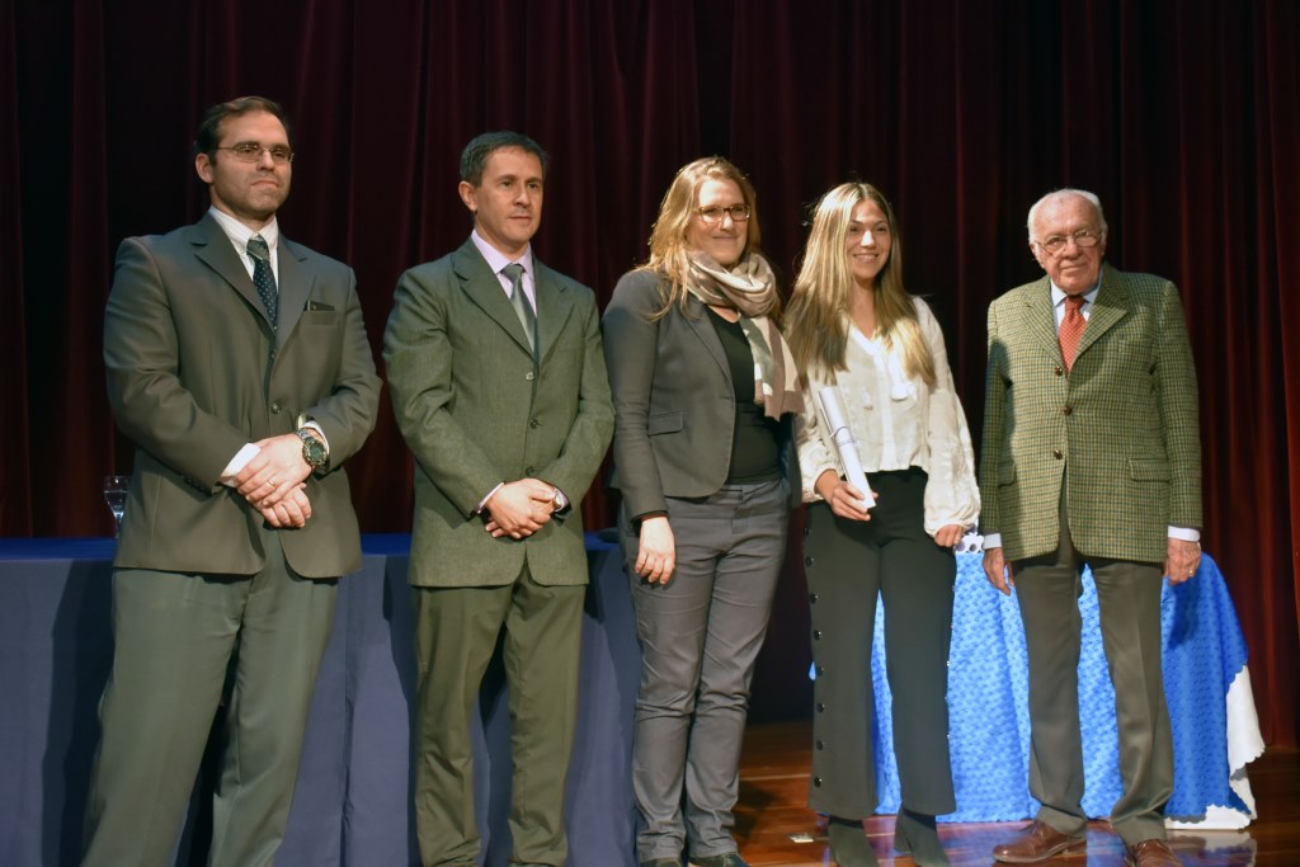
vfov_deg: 33.0
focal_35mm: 40
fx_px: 1463
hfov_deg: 47.9
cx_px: 650
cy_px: 434
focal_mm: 27
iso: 800
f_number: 4
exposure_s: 1/60
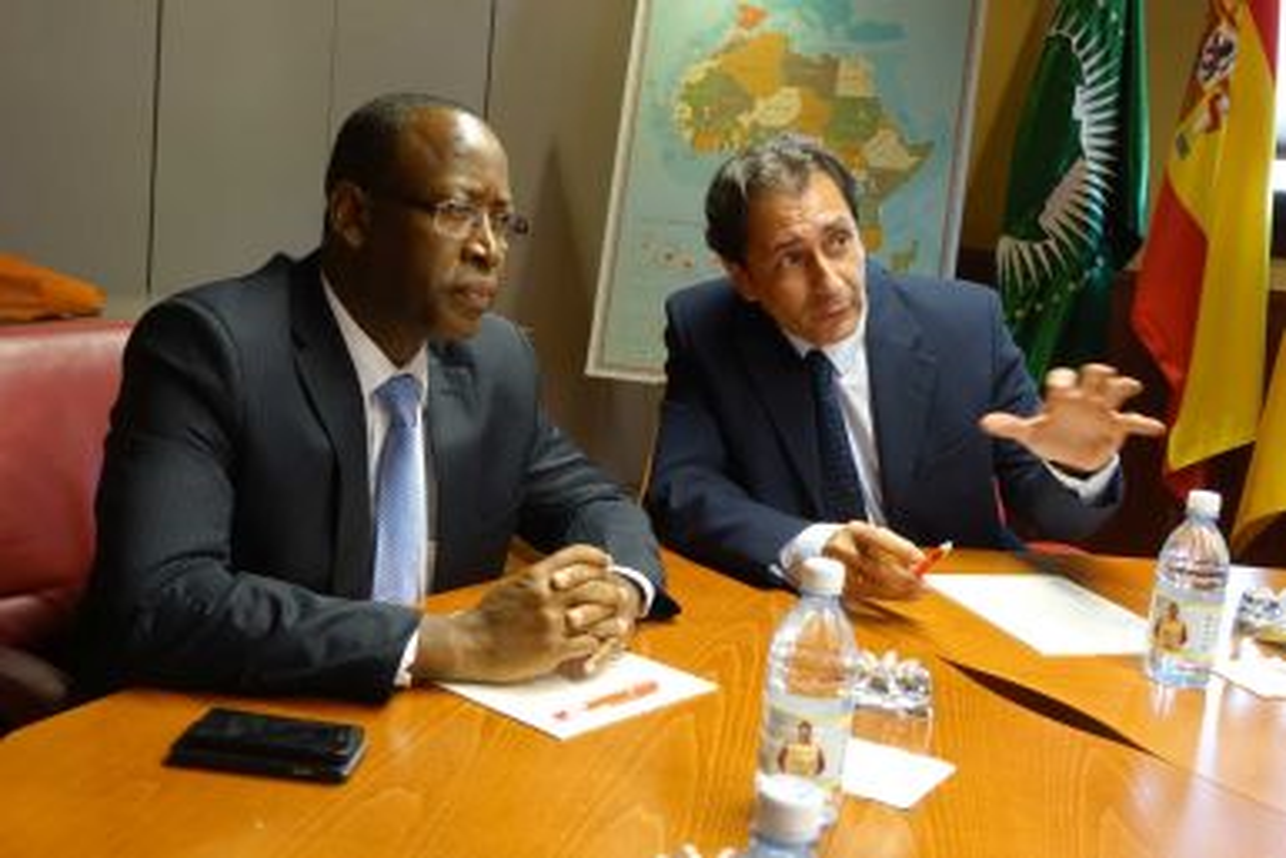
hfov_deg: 46.4
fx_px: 1501
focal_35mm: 42
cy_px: 429
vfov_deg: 31.9
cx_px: 643
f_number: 2.8
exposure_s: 1/50
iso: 640
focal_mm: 15.45
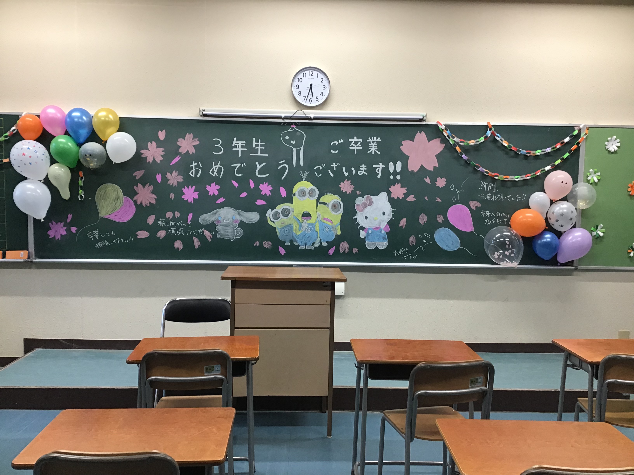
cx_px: 317
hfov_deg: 58.4
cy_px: 238
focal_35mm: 31
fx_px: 568
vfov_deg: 45.4
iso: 50
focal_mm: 3.3
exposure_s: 1/30
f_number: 2.4
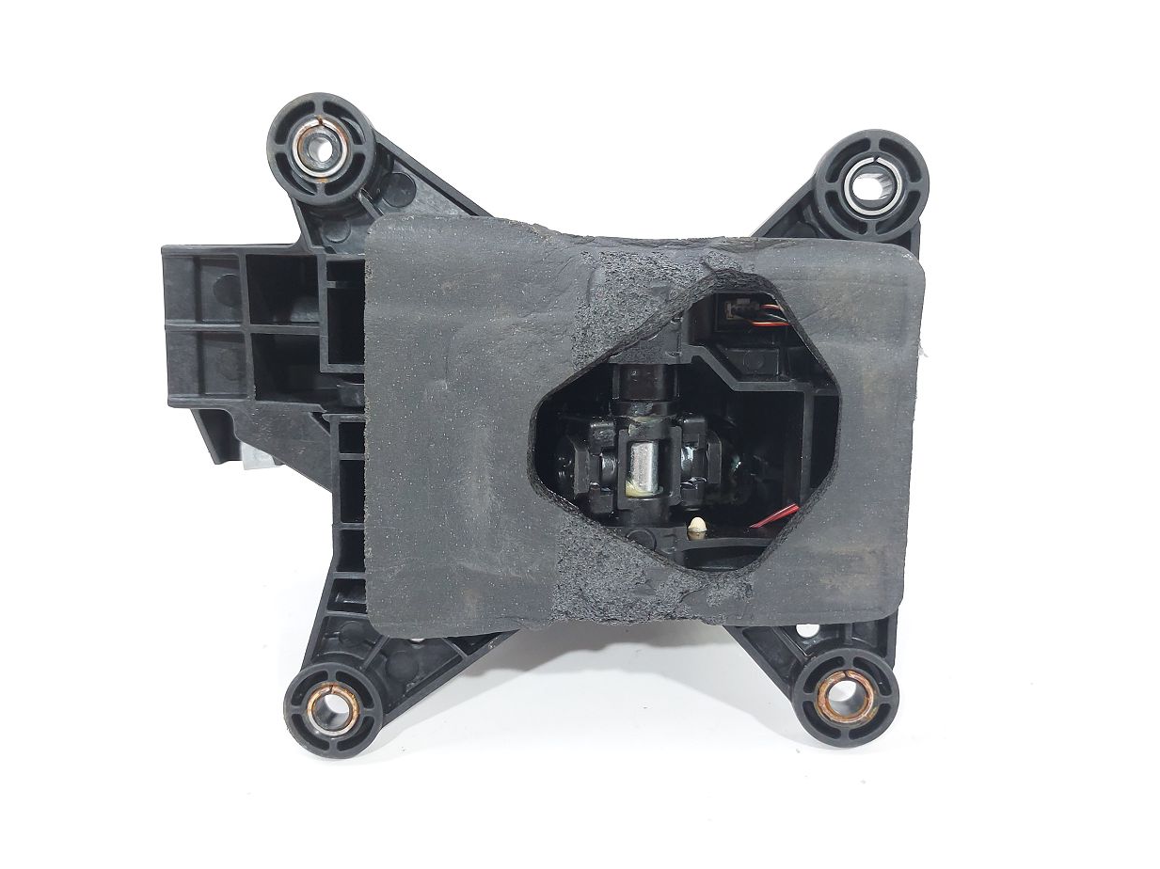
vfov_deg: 51.3
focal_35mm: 27
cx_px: 553
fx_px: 905
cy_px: 416
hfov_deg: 65.3
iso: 125
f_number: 1.8
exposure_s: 1/50
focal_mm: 5.23
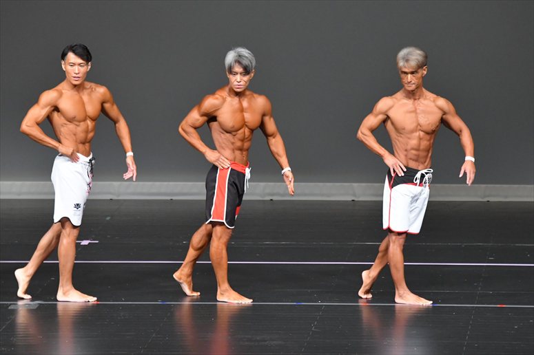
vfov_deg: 4.6
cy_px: 178
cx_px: 267
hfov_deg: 6.9
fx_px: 4448
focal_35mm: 300
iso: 5000
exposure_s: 1/400
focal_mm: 200
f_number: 5.6
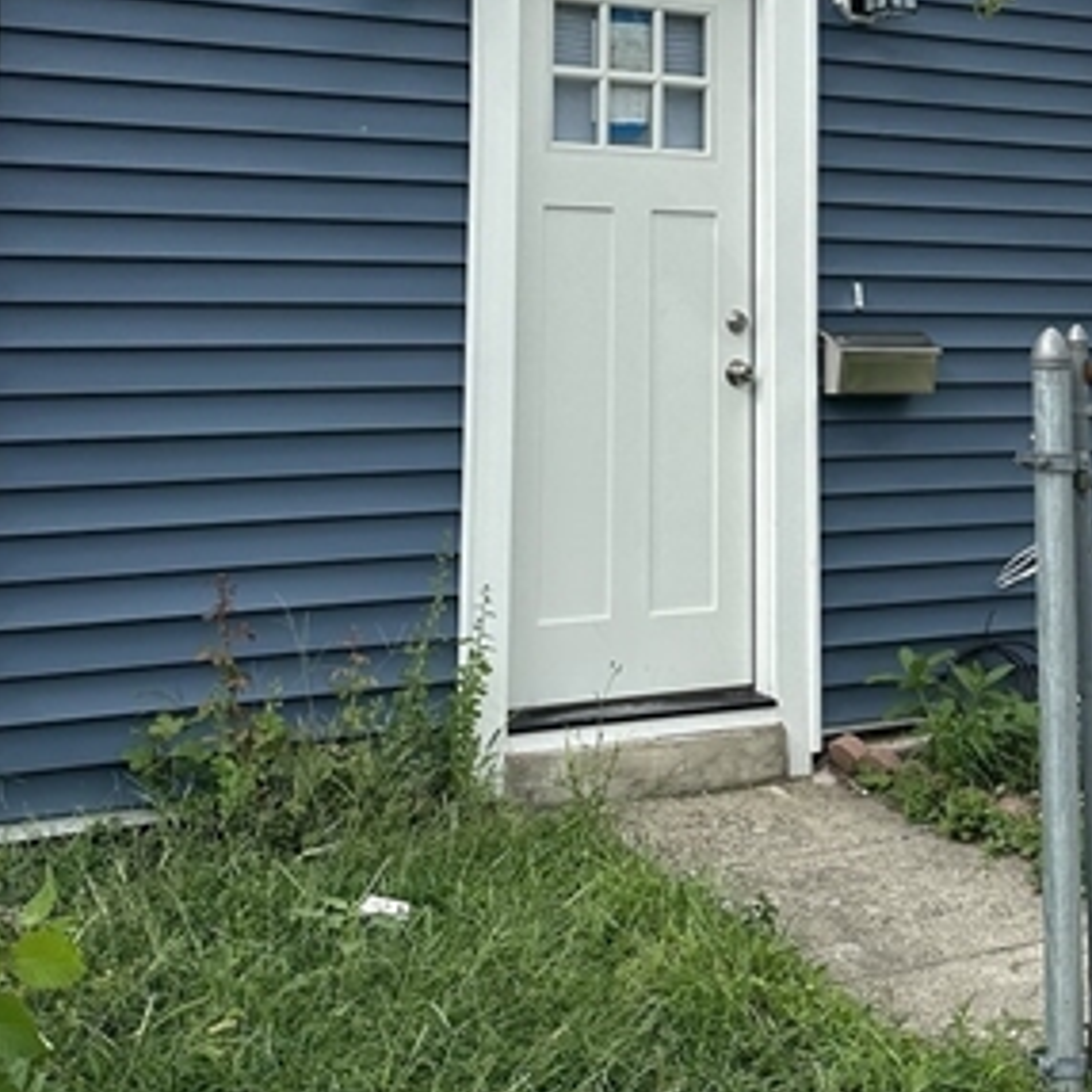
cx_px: 680
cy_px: 141
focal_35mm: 57
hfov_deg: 29.9
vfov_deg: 29.0
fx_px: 2034
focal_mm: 6.86
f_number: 1.78
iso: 80
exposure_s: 1/3058
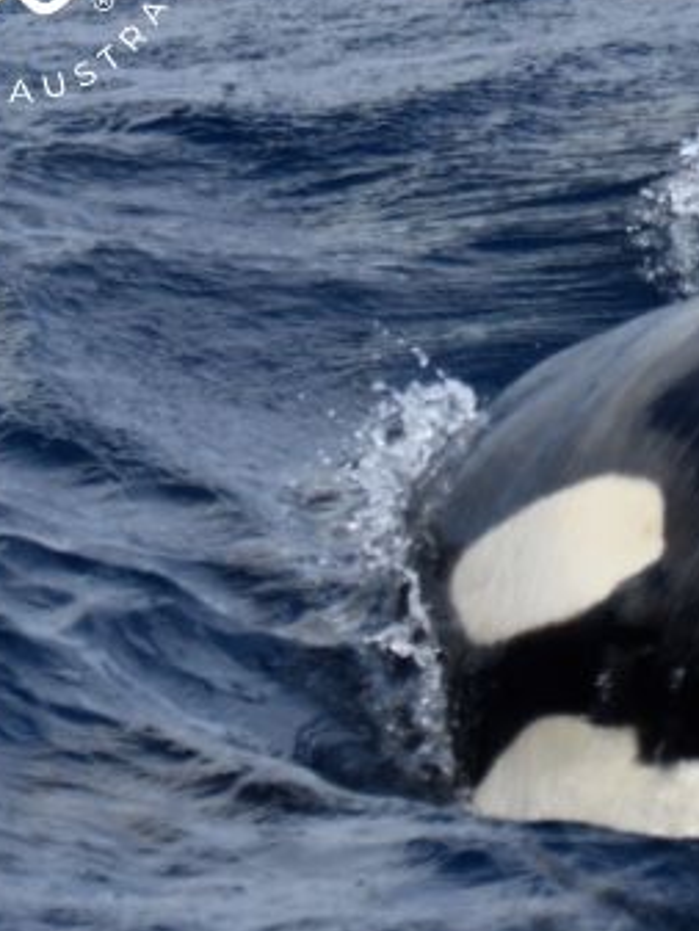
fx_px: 10736
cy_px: 474
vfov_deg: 5.0
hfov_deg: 3.7
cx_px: 934
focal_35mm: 399
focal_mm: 175
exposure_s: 1/8000
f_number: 5.3
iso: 900
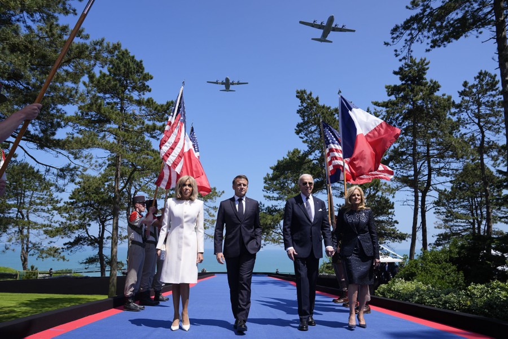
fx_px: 339
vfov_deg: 53.1
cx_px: 254
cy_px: 170
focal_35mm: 24
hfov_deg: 73.7
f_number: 5
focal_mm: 24
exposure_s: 1/2000
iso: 250
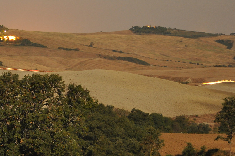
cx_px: -3
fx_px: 1169
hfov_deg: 11.4
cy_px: 145
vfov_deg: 7.6
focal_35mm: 179
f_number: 4.5
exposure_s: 55.5
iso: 500
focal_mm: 55
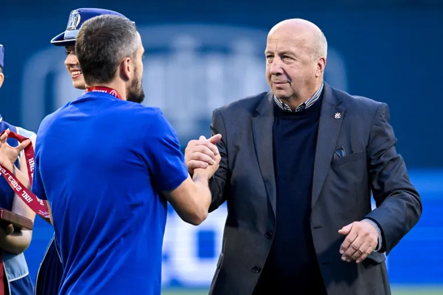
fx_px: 4920
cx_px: 222
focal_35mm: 400
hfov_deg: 5.2
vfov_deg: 3.4
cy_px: 148
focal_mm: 400
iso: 4000
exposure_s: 1/1250
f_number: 4
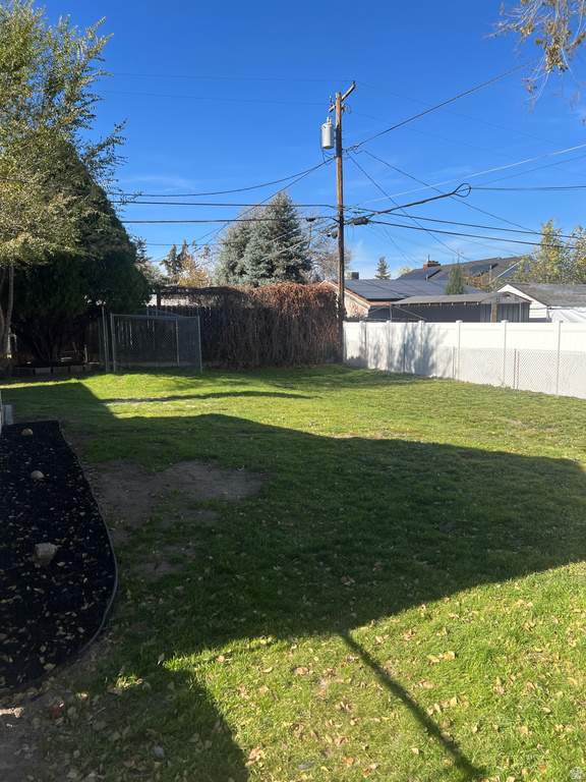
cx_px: 293
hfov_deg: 53.1
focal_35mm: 26
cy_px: 391
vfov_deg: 67.3
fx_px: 587
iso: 50
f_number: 1.5
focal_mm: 5.7
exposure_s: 1/2513
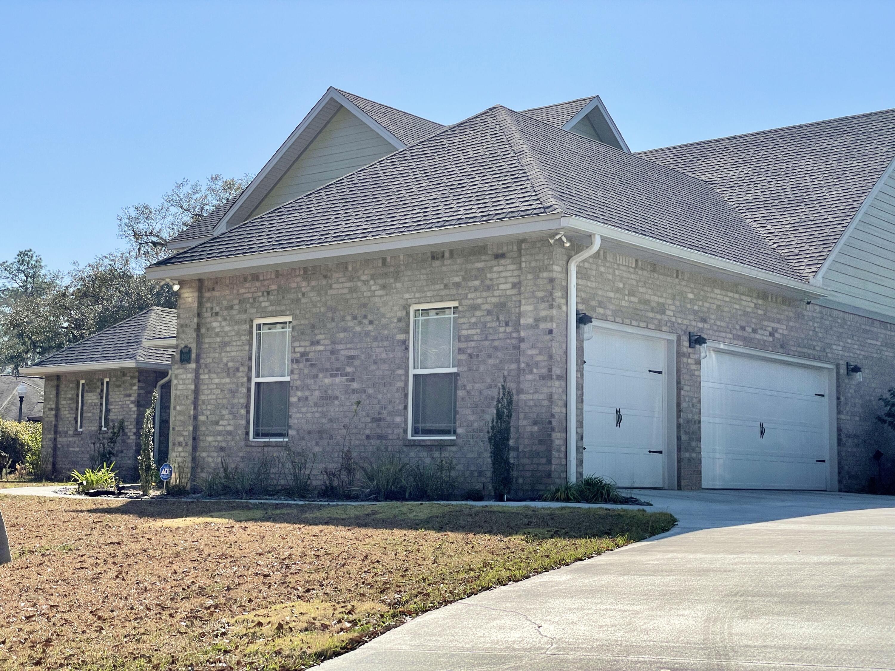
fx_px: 1344
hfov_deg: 36.8
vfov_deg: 28.0
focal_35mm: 52
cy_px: 336
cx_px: 448
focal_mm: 6
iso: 25
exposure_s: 1/2817
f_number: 2
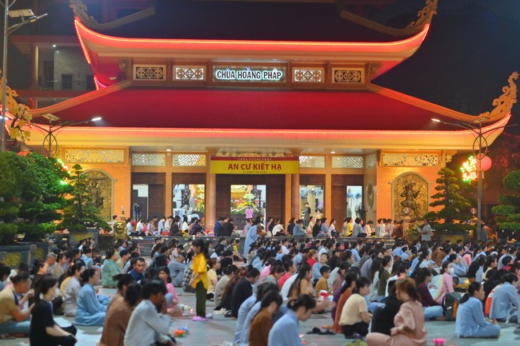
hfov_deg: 23.9
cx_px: 260
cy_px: 173
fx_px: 1227
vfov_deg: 16.1
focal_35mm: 85
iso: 1250
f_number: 3.5
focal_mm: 85
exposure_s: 1/80
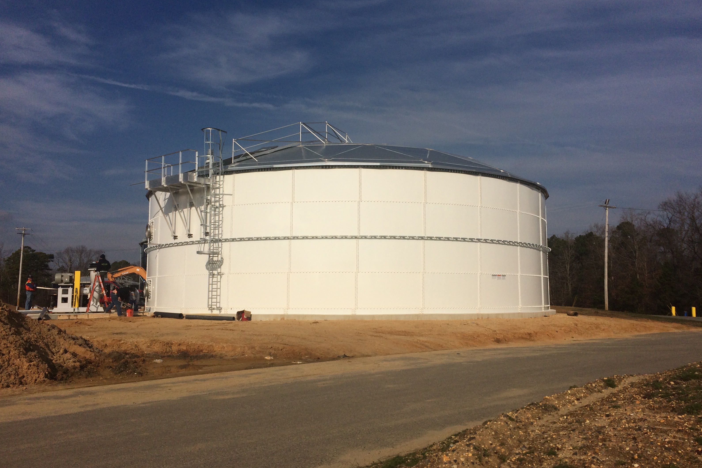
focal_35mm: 31
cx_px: 350
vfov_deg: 42.3
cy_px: 223
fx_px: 604
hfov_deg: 60.3
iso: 32
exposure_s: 1/10309
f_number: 2.2
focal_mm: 4.15
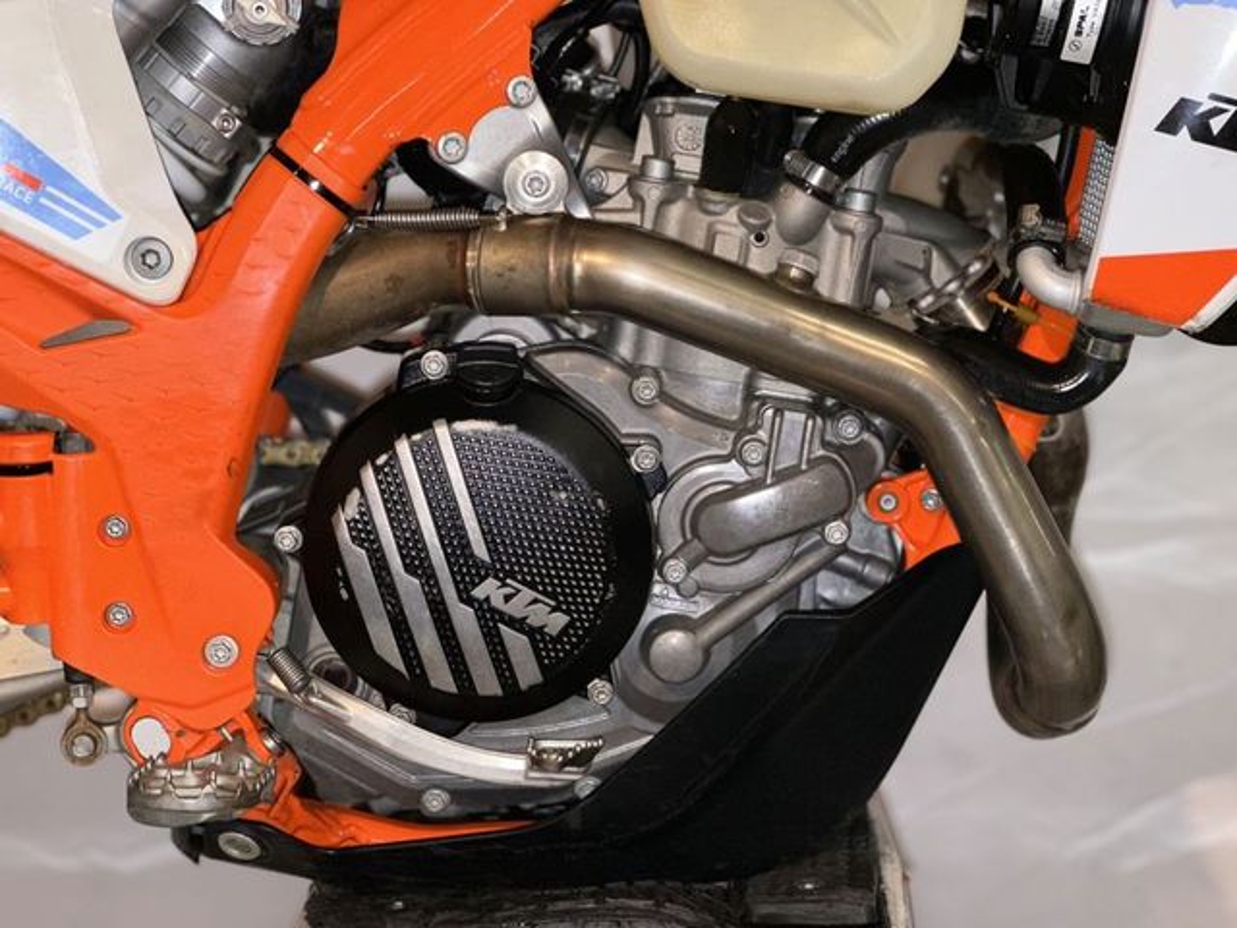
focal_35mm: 77
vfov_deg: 19.1
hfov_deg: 25.3
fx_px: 2752
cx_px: 618
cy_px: 464
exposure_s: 1/33
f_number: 2.8
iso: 100
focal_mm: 9
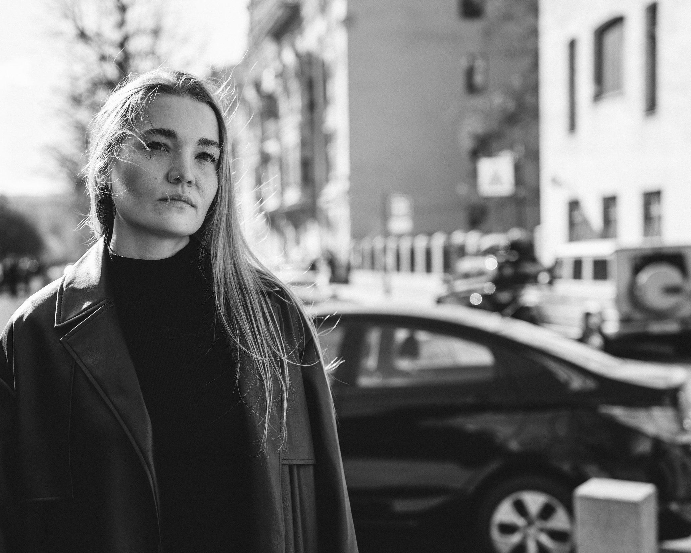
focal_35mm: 56
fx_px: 1145
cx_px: 306
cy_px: 268
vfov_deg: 27.1
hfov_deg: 33.5
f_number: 2.8
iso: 100
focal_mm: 48
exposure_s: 1/500
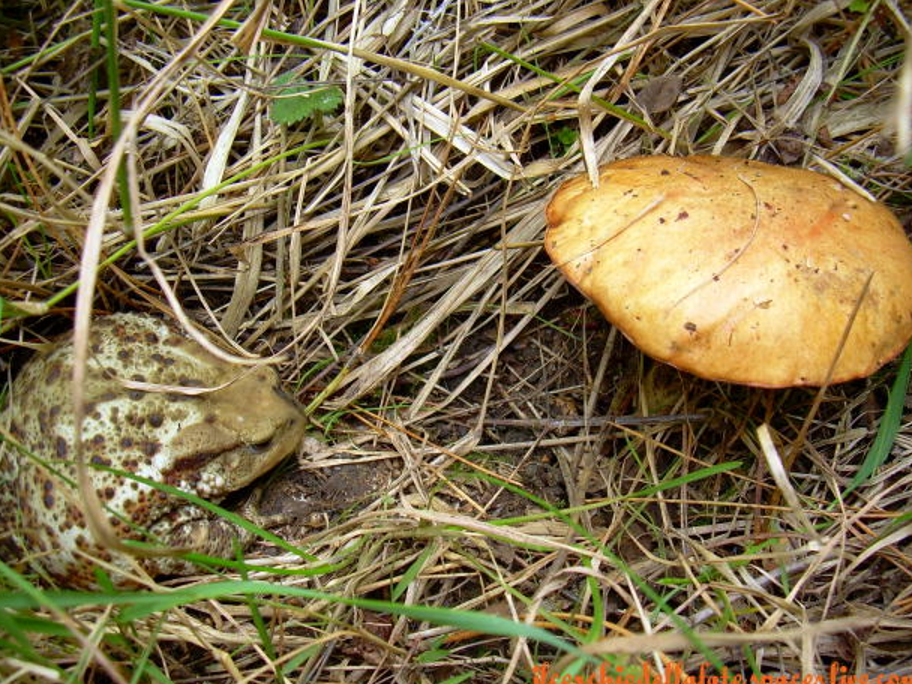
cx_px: 448
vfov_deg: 36.0
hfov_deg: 46.8
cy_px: 333
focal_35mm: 40
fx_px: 1054
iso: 50
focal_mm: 6.3
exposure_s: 1/77.8
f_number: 2.8
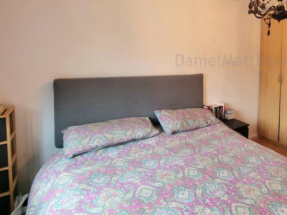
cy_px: 64
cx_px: 230
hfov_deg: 70.9
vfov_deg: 61.1
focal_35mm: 21
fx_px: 174
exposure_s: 1/50
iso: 160
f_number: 2.2
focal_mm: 2.2
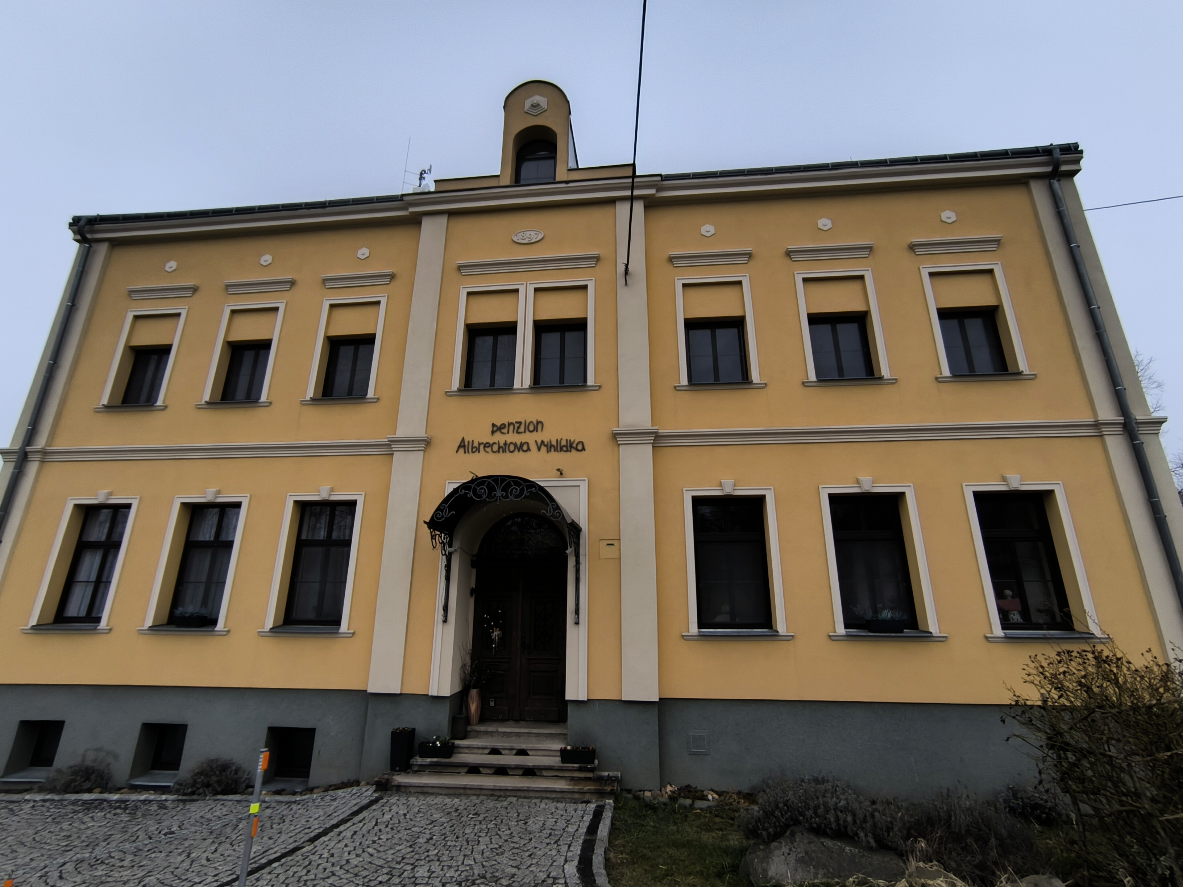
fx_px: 547
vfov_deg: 78.1
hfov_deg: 94.5
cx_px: 592
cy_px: 444
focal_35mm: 16
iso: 50
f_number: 2.2
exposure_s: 1/156
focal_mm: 1.65
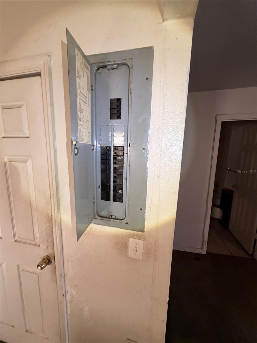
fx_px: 139
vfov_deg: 102.1
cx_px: 128
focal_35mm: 14
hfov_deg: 85.7
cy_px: 172
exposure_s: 1/50
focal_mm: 2.22
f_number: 2.2
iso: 400
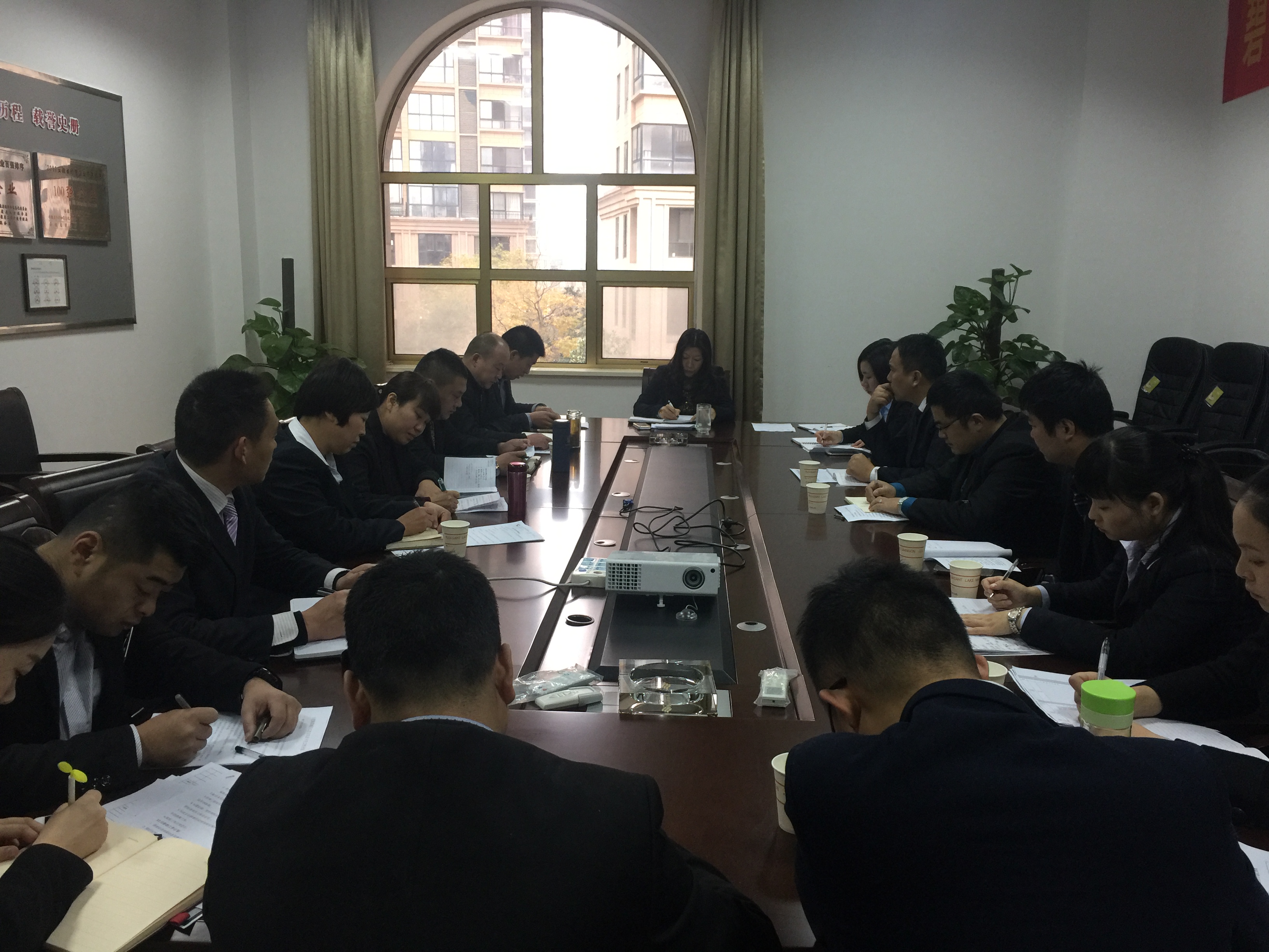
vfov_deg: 48.2
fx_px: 1063
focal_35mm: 29
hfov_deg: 61.7
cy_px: 476
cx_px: 634
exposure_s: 1/17
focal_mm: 4.15
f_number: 2.2
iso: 80
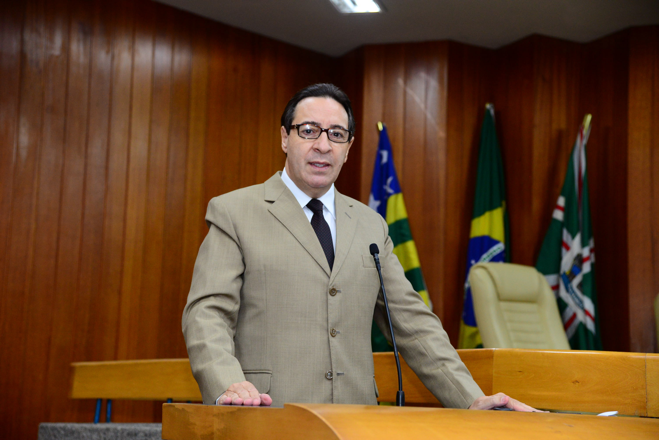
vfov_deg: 20.6
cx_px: 330
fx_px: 1209
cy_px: 220
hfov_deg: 30.5
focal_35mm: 66
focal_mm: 66
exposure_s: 1/80
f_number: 4.5
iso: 2000
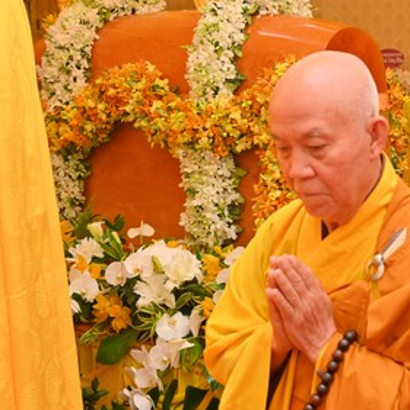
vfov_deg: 27.9
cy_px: 128
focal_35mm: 61
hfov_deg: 26.3
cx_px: 432
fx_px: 817
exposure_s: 1/125
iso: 1250
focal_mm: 31
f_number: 5
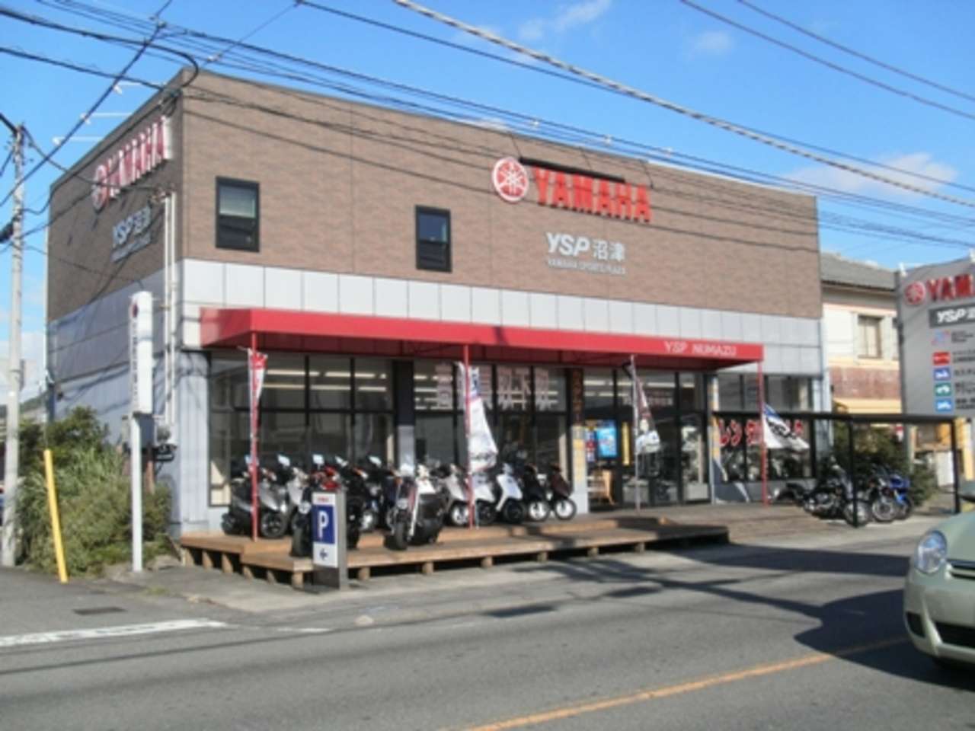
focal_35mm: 37
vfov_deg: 38.7
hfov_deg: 50.1
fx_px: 1042
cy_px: 366
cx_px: 488
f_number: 9.3
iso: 100
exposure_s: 1/160
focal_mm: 6.51
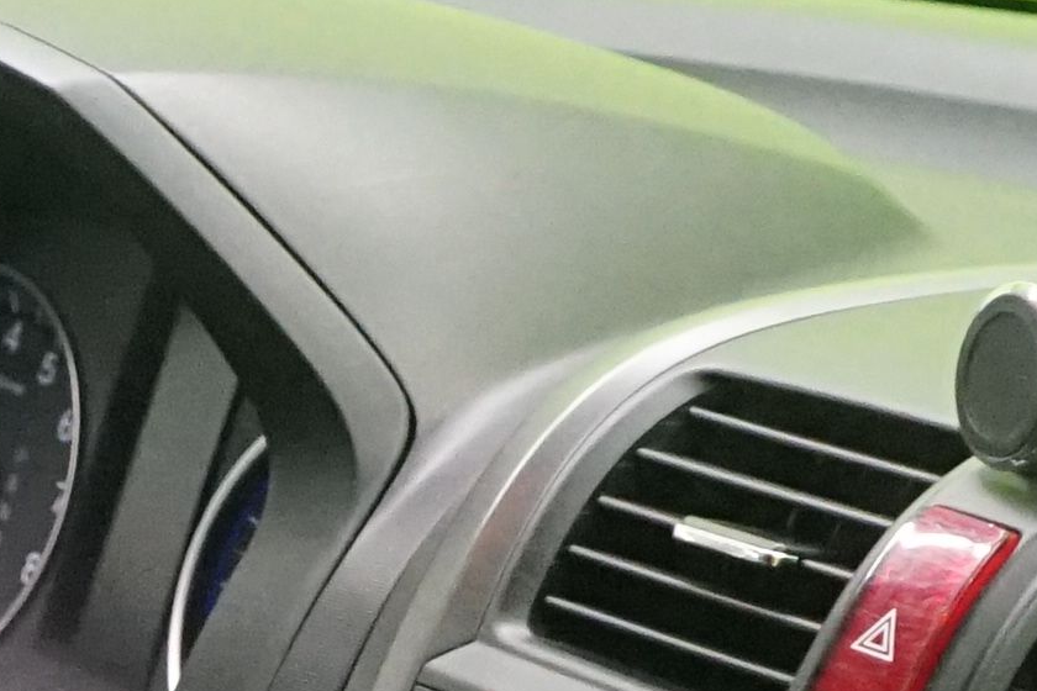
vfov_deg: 6.7
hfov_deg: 10.1
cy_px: 1360
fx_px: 5761
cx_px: -226
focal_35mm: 200
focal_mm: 28
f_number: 3.5
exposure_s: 1/160
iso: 5000
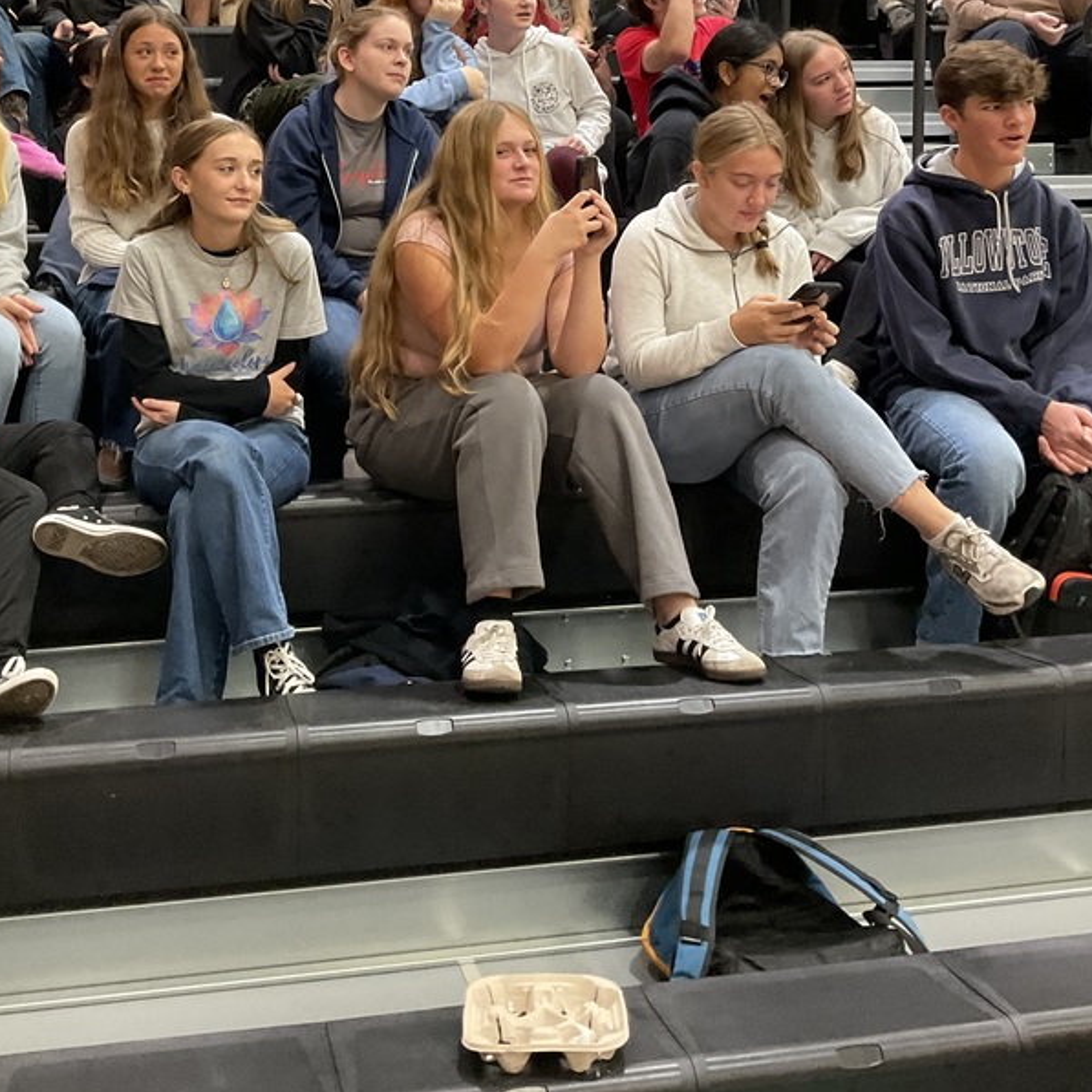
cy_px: 203
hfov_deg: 38.1
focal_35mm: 44
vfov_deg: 36.9
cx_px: 423
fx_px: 1570
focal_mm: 3
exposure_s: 1/60
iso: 200
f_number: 1.8
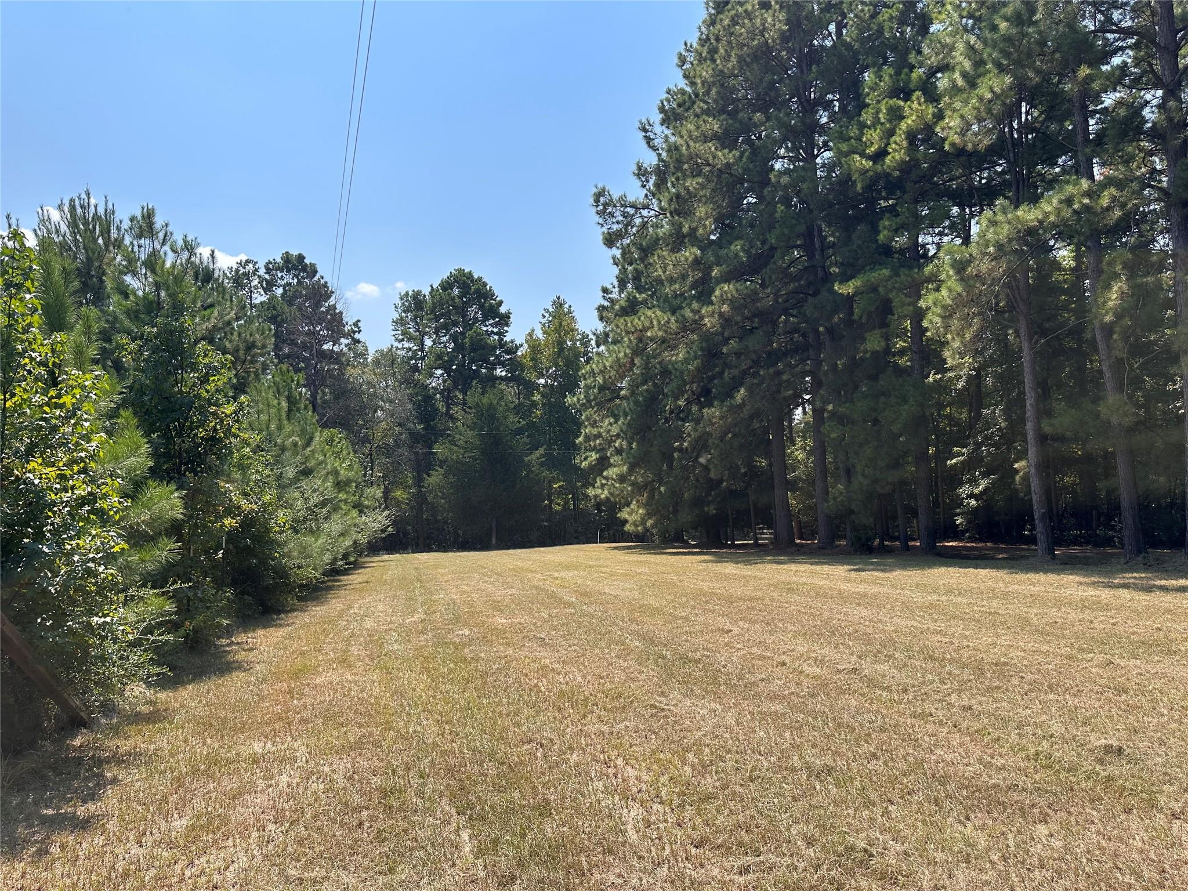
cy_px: 446
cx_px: 594
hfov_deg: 71.6
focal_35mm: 24
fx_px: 824
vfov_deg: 56.8
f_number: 1.78
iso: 80
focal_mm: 6.86
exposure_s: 1/2967
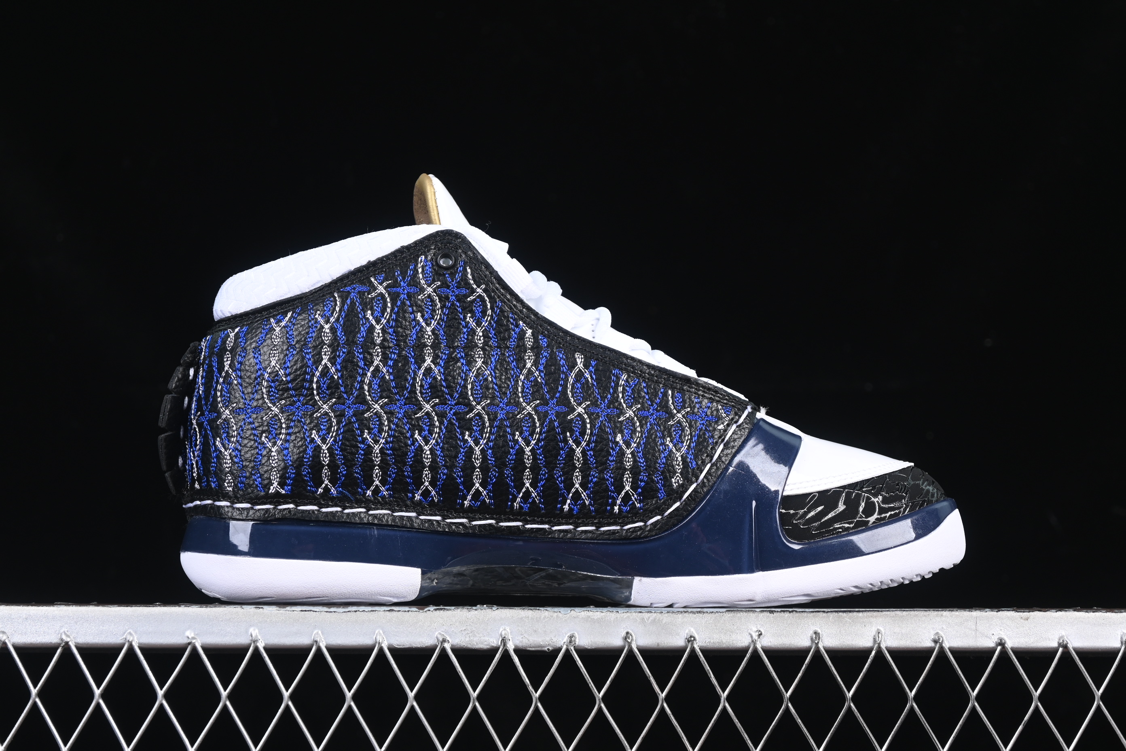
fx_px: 2346
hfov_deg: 27.0
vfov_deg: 18.2
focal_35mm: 75
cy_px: 376
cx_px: 563
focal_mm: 50
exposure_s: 1/50
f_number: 6.3
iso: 160
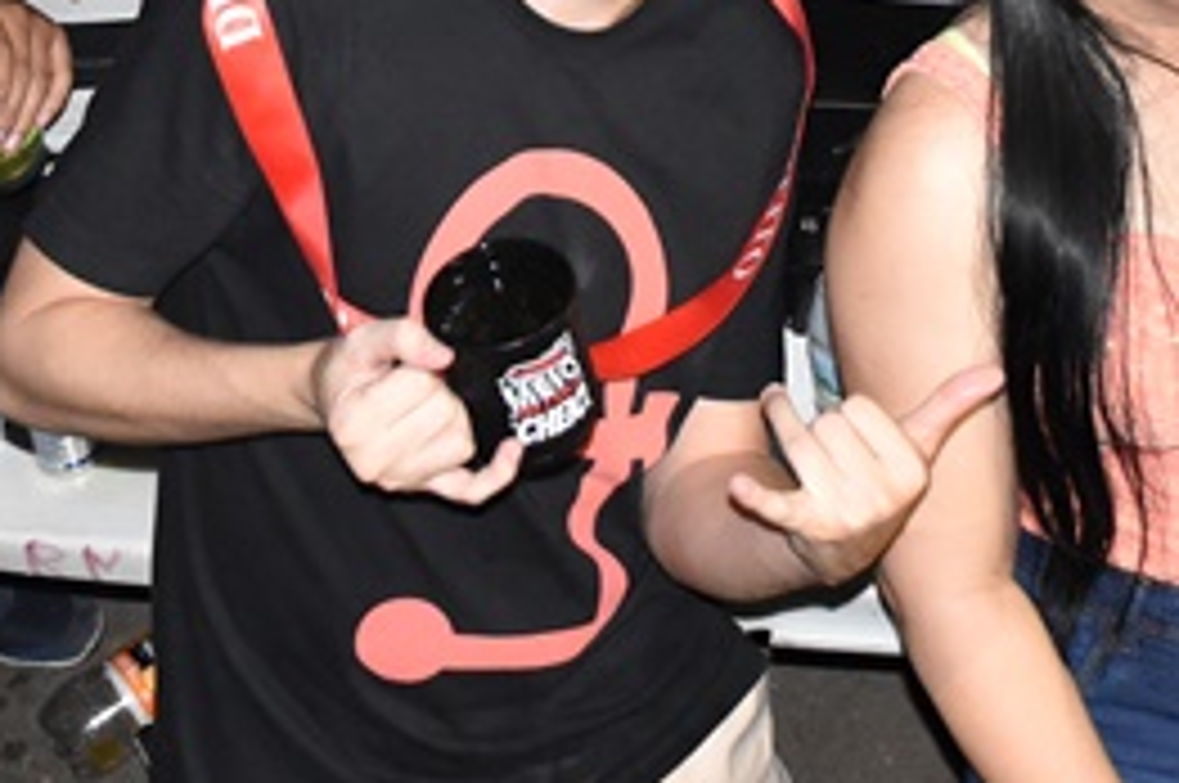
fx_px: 3598
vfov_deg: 12.0
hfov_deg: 18.6
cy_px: -277
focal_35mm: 110
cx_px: 716
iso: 3200
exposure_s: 1/100
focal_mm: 24
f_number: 3.8
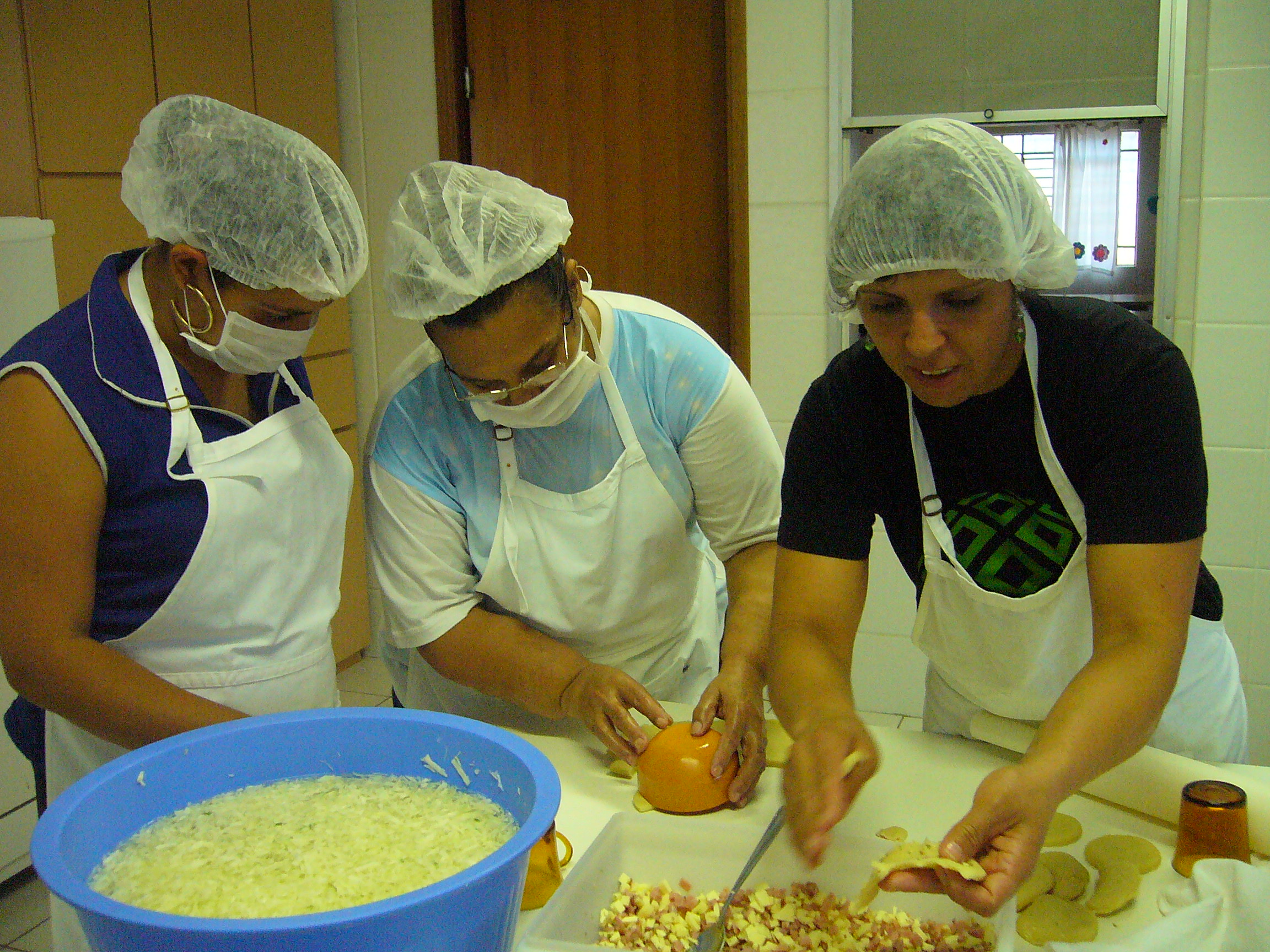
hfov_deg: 52.6
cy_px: 476
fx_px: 1284
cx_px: 635
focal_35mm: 35
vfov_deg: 40.7
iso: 400
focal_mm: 5.8
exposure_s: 1/60
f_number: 2.8
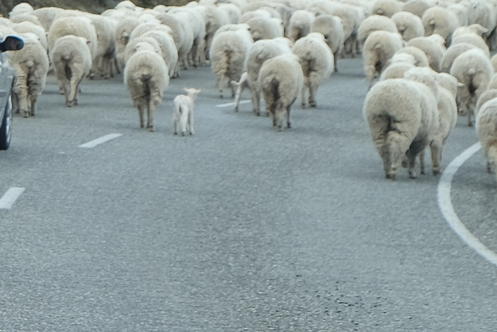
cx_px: -378
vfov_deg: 3.6
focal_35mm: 378
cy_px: 114
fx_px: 5219
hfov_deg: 5.4
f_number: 5.6
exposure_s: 1/160
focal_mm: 55
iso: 200
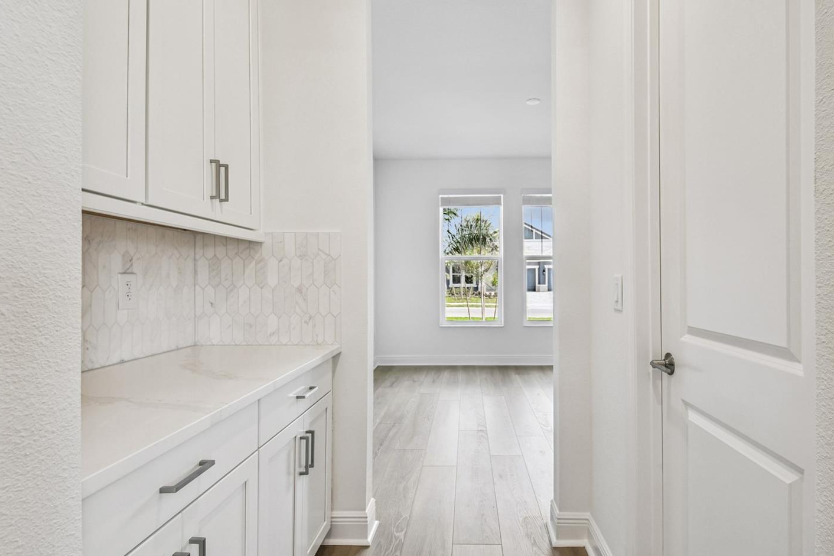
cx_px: 466
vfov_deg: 70.4
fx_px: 394
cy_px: 287
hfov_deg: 92.9
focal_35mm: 17
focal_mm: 10
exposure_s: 1/125
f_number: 7.1
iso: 100
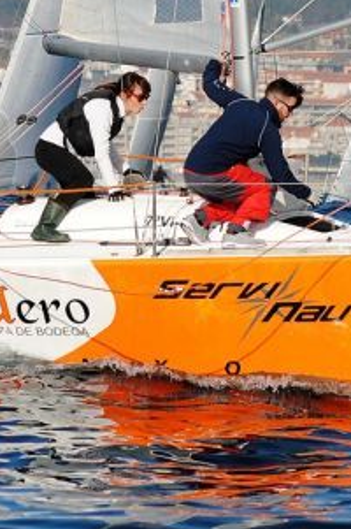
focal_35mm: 488
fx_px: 7153
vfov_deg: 4.2
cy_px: 120
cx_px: 139
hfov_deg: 2.8
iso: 100
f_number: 6.3
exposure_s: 1/640
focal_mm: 122
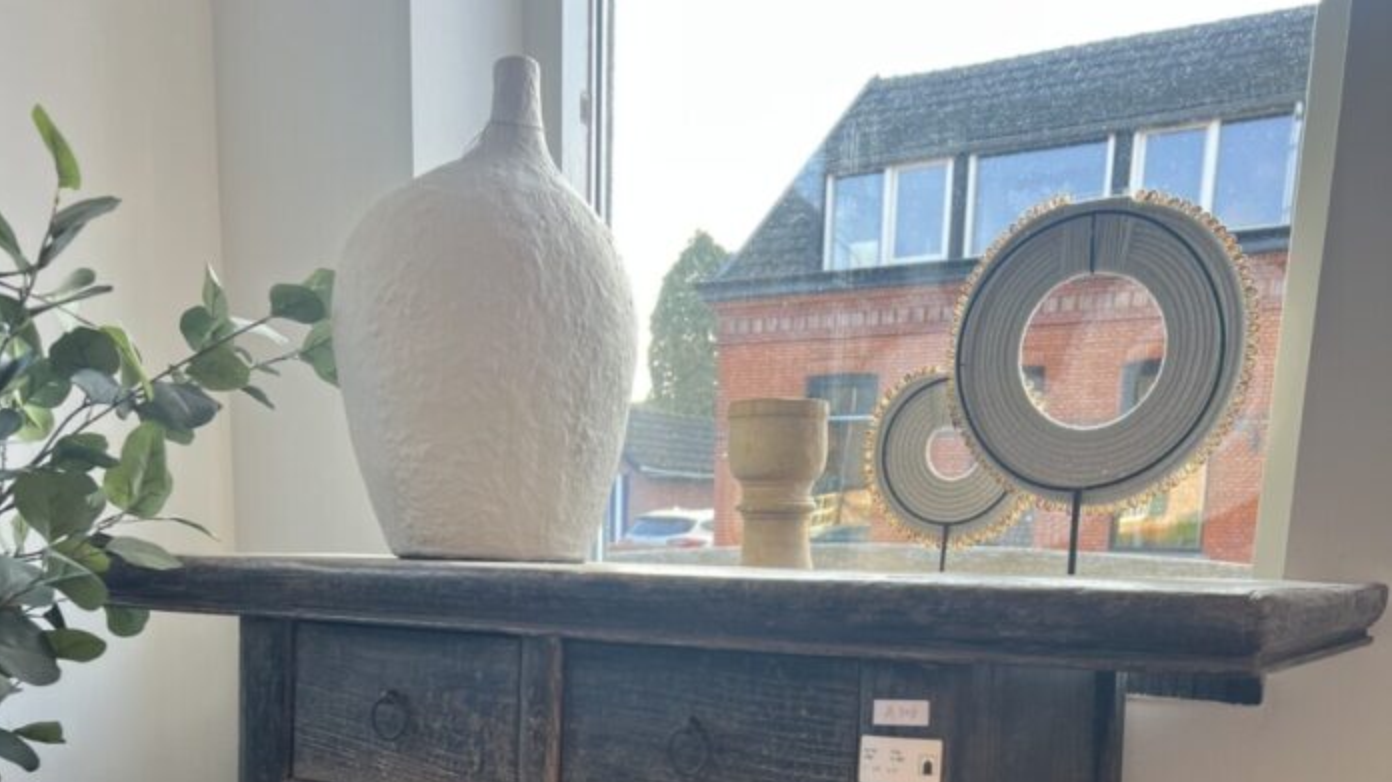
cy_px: 851
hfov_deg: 52.8
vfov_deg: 28.4
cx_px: 694
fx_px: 1402
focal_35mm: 38
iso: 50
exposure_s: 1/121
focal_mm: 5.7
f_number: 1.5
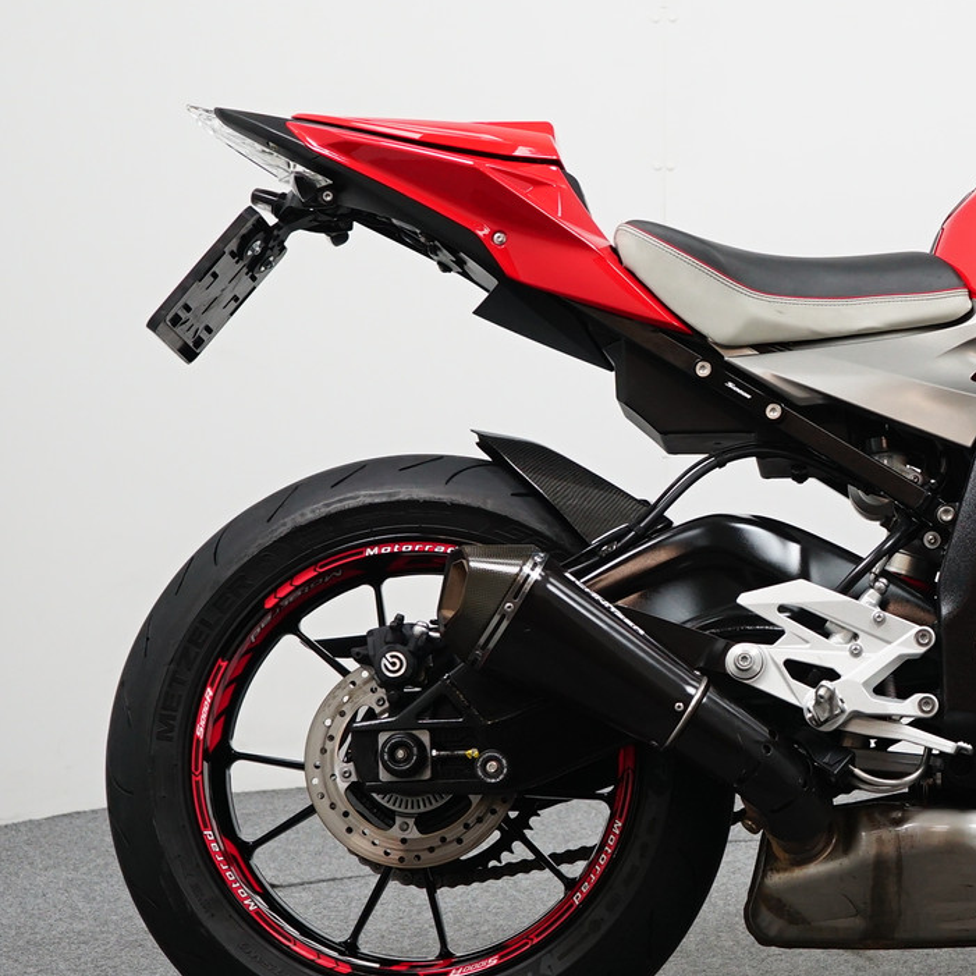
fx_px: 3860
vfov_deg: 14.4
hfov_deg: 14.1
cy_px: 497
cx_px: 1025
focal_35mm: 121
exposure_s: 1/60
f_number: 5
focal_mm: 52
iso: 800
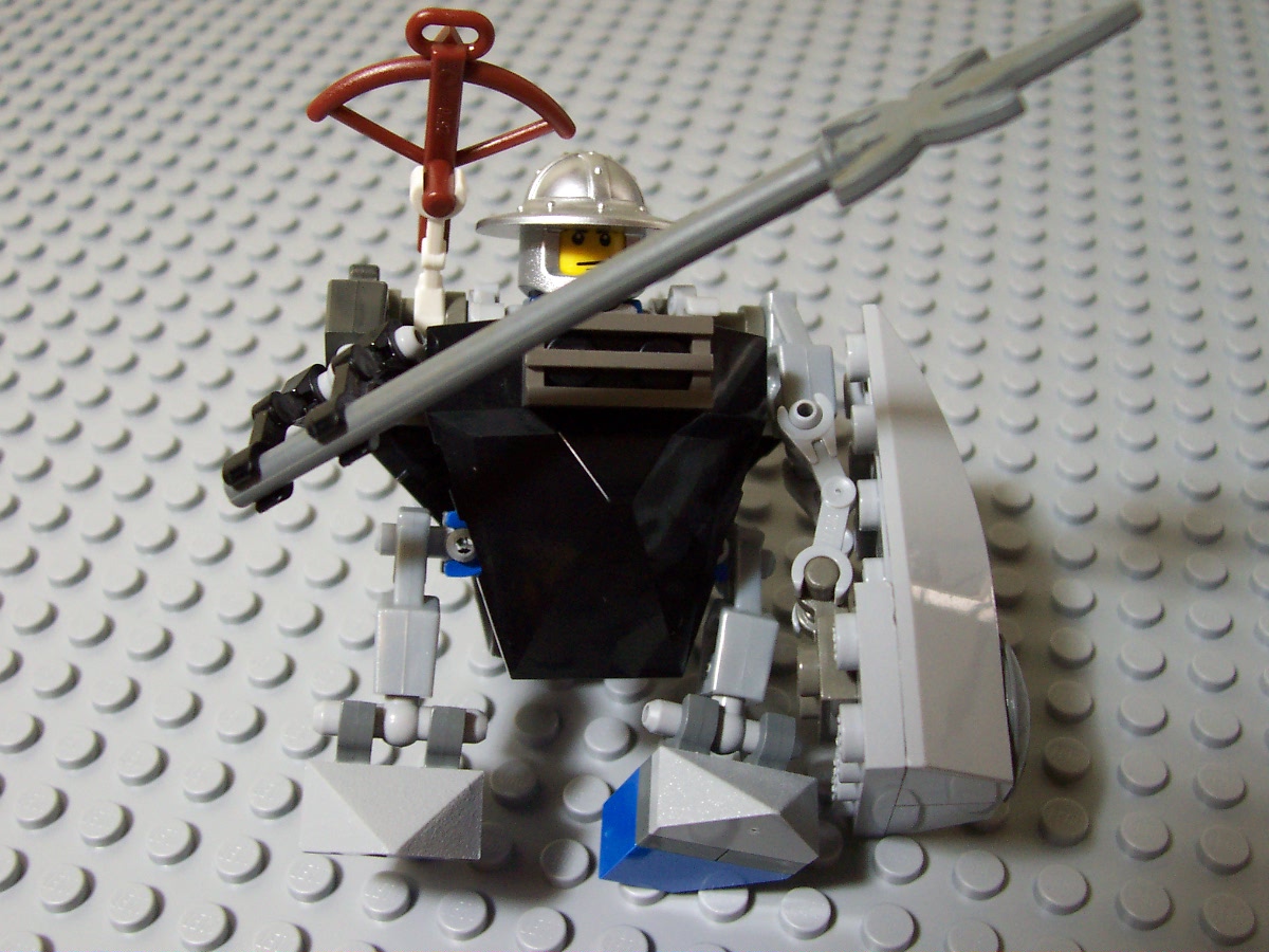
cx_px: 634
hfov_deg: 50.1
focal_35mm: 37
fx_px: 1356
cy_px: 476
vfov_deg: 38.7
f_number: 2.8
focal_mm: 5.6
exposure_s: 1/30
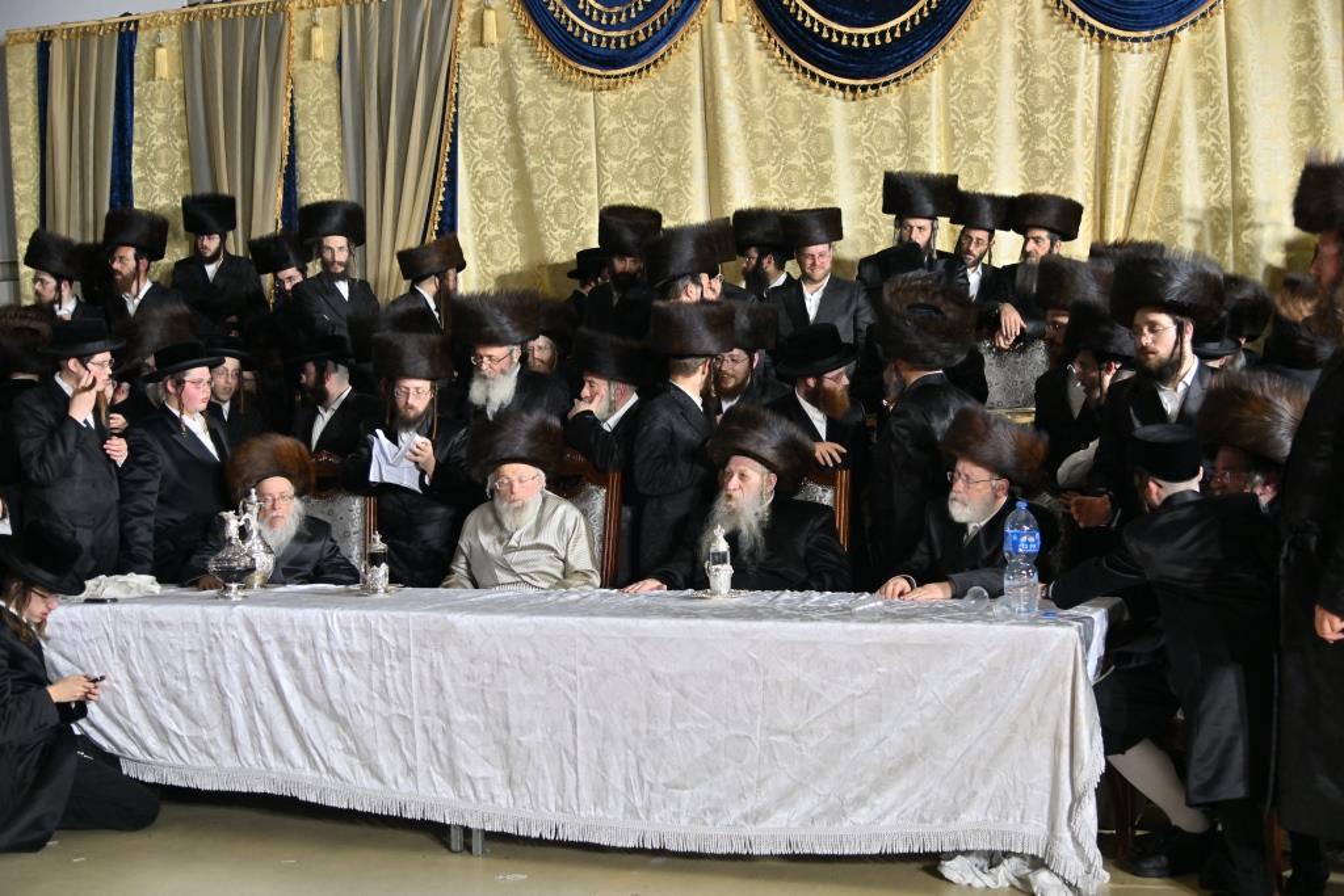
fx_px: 1867
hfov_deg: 39.6
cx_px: 672
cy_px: 448
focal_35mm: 50
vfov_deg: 27.0
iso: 800
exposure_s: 1/160
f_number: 4
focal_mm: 50
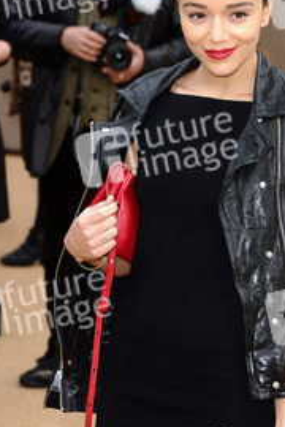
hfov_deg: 6.2
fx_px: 2636
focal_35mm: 222
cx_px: 203
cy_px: 229
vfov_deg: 9.3
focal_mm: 100
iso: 320
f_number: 6.3
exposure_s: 1/250
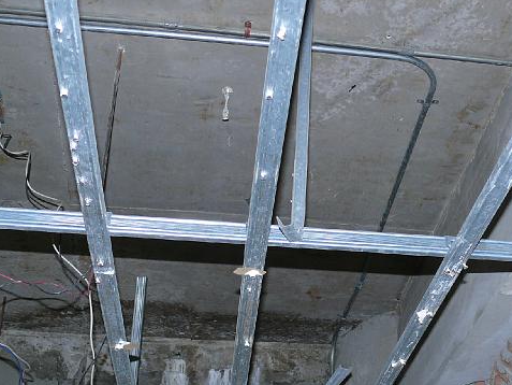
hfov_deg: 30.9
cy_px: 262
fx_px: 917
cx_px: 354
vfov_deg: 23.5
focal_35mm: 62
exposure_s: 1/30
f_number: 2.8
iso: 100
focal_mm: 7.9
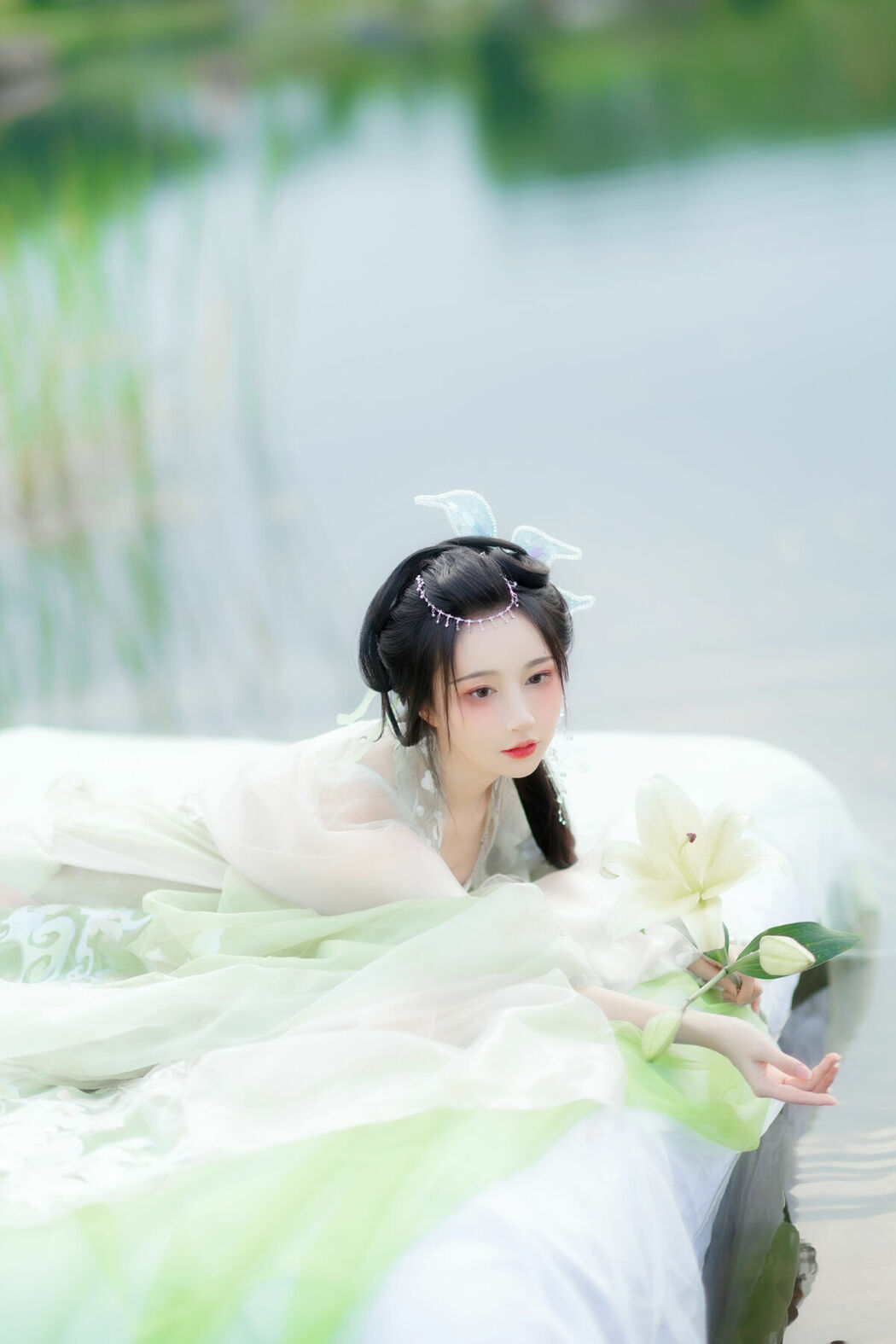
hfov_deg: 16.1
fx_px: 3173
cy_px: 672
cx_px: 448
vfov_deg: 23.9
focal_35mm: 85
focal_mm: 85
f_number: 1.4
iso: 160
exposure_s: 1/1000
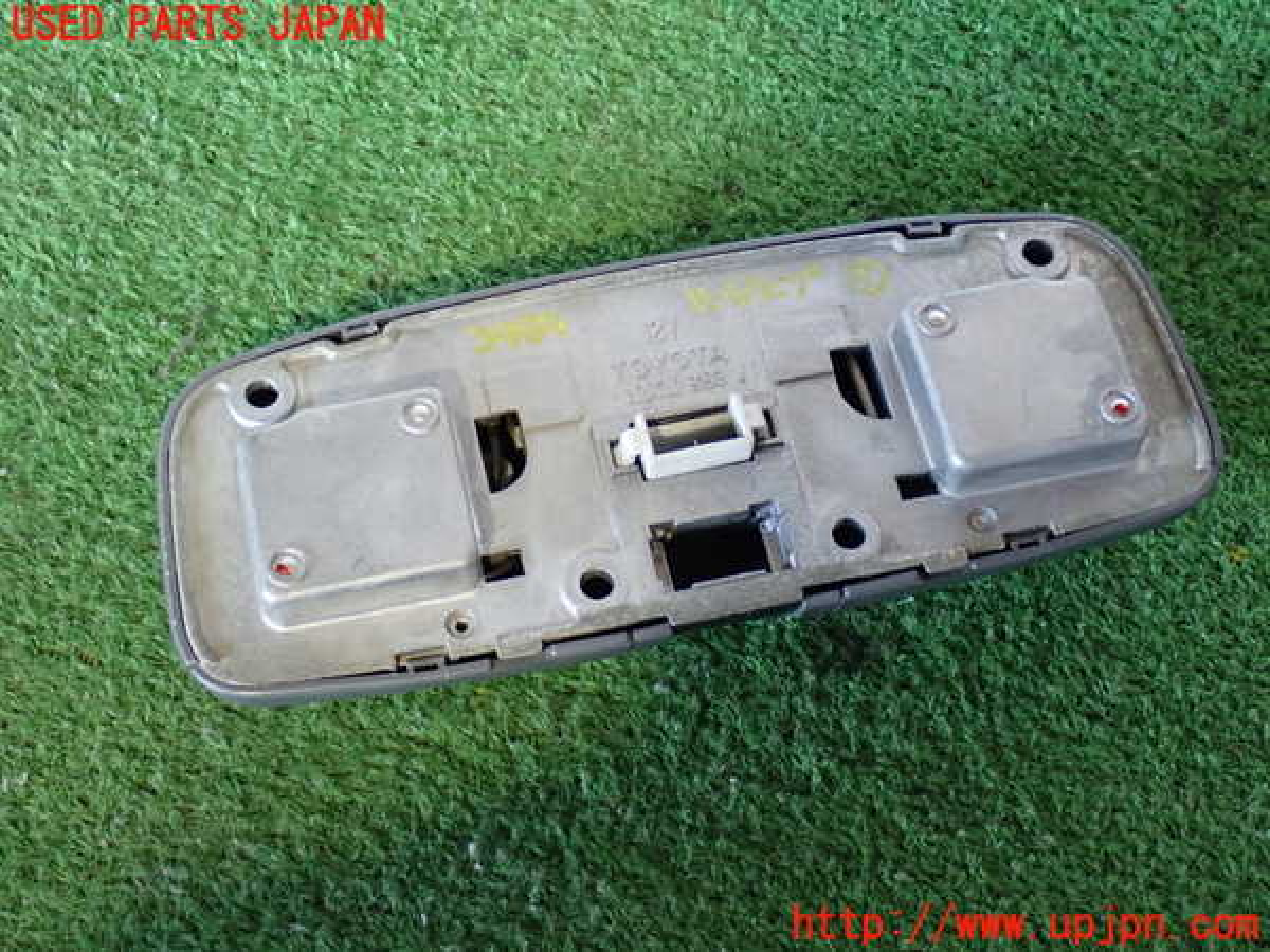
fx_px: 1981
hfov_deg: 35.5
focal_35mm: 54
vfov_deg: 27.0
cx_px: 635
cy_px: 476
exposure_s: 1/40
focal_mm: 9.65
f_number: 3.3
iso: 800
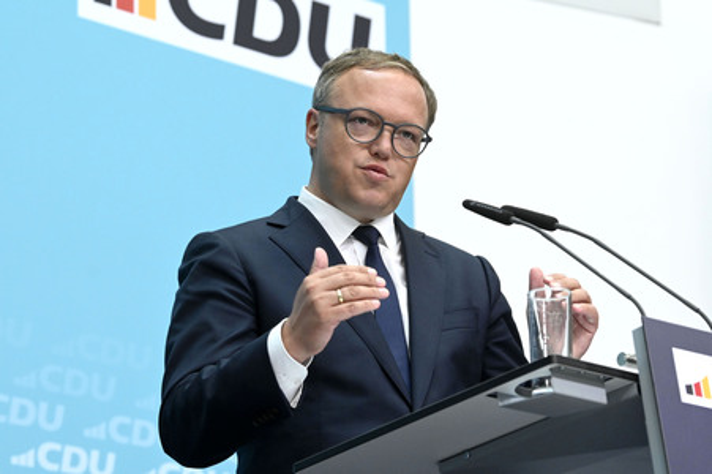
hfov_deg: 19.5
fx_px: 2075
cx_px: 356
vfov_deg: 13.0
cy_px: 237
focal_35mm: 105
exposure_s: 1/500
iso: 4000
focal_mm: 105
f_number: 5.6
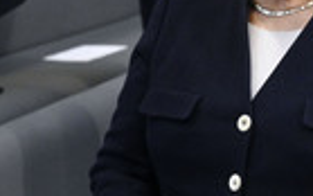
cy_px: 54
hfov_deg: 9.1
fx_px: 1971
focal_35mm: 231
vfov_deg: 5.7
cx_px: 199
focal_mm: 70
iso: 6400
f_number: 5.6
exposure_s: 1/100
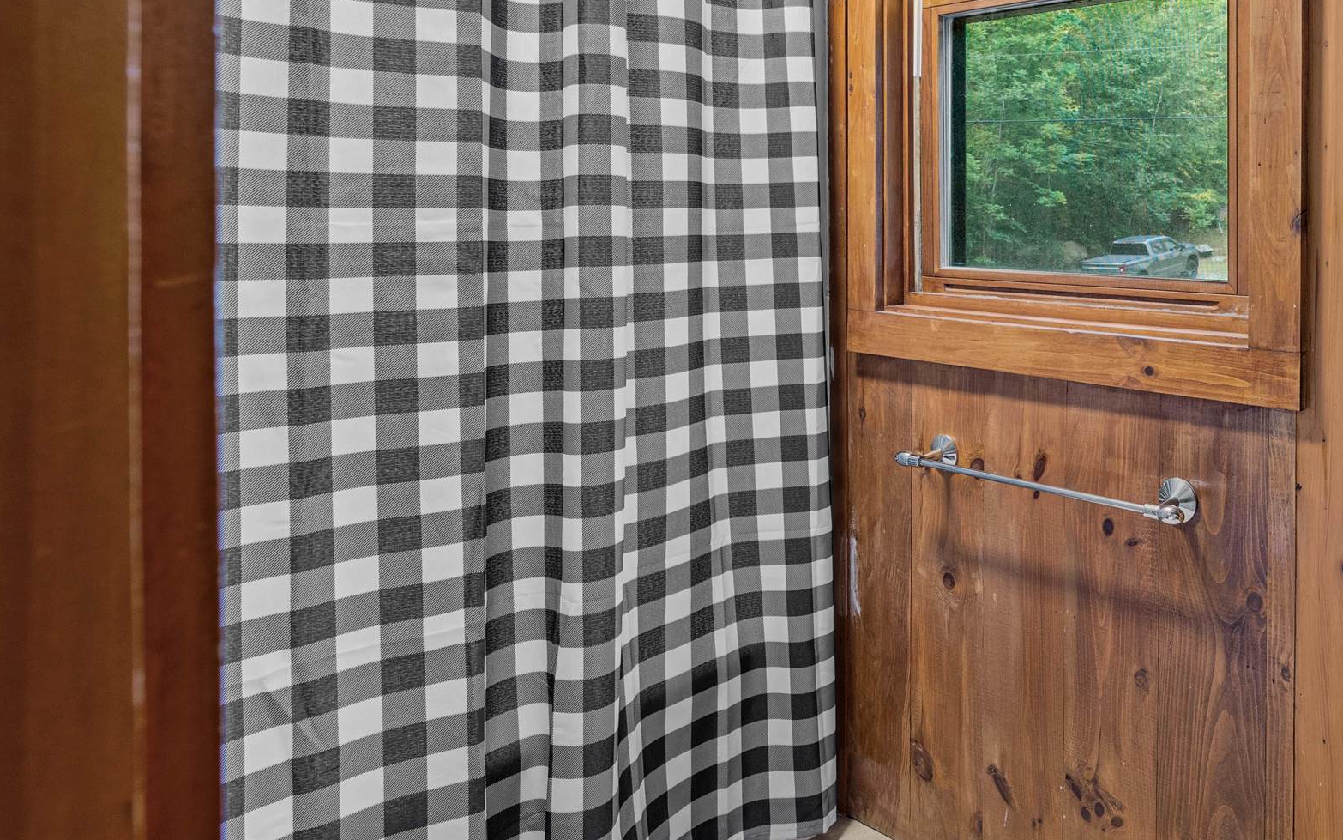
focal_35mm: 24
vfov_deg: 51.0
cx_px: 1135
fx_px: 878
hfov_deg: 65.6
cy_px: 381
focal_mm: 12
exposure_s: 1.3
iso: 400
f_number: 5.6
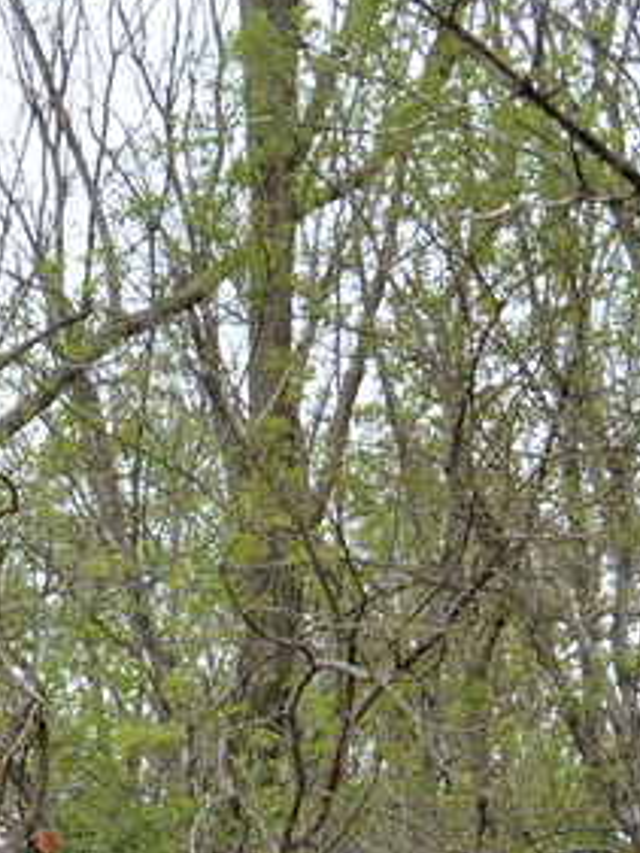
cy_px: 1572
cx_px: -619
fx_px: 6158
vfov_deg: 7.7
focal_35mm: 250
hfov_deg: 5.8
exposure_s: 1/160
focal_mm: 30
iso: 100
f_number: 6.3
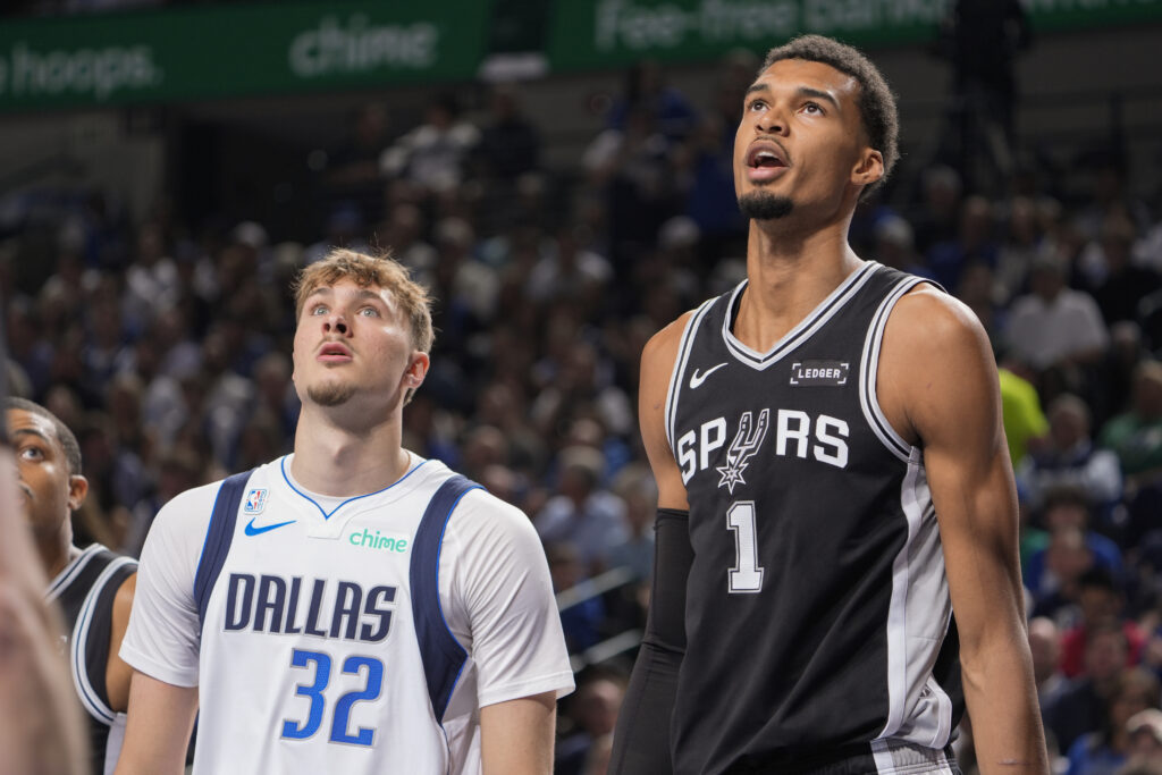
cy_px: 388
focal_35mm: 200
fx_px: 6456
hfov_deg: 10.3
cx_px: 581
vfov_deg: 6.9
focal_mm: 200
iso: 640
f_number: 5.6
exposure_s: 1/2000
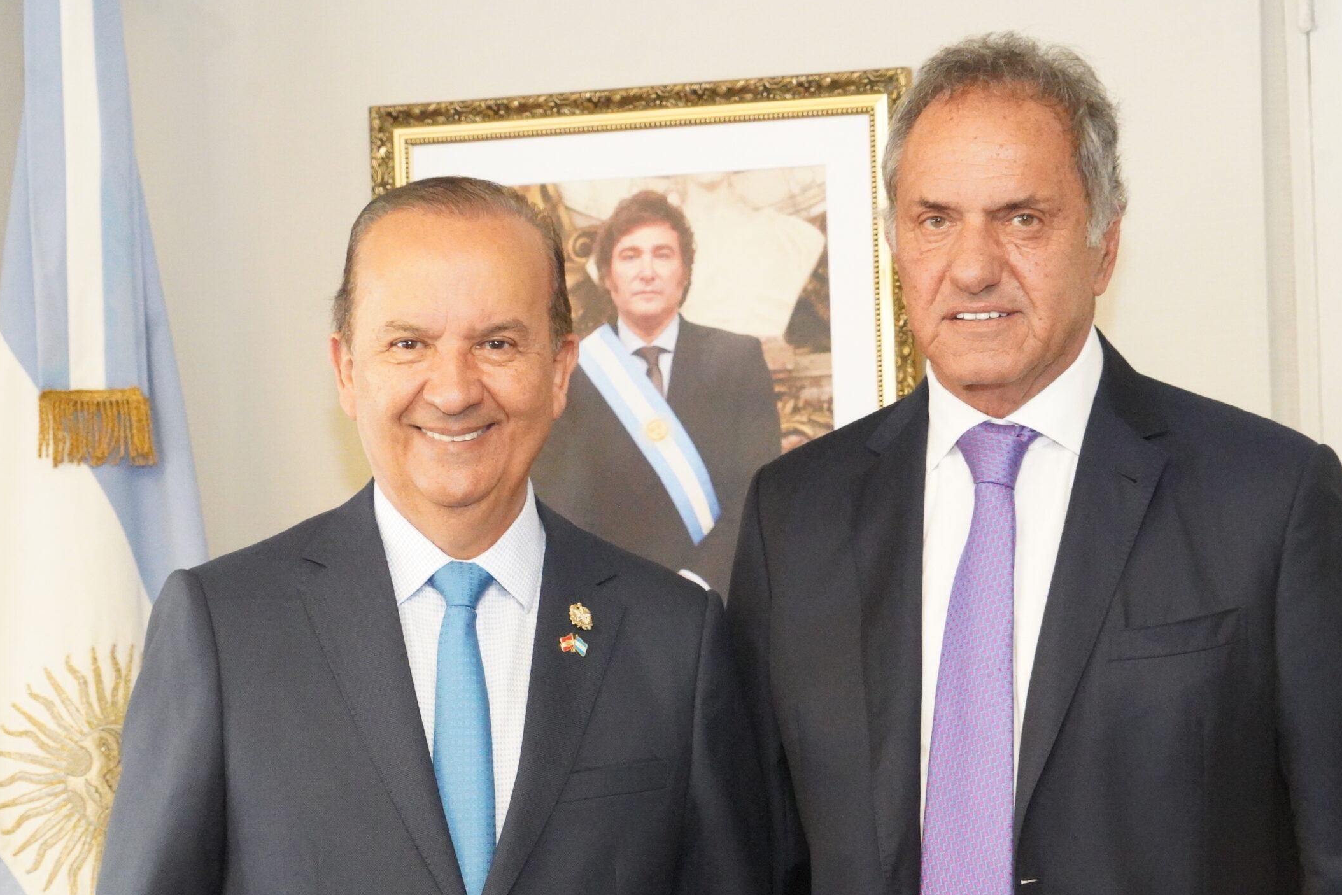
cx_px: 595
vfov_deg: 16.1
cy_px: 517
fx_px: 3169
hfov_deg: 23.9
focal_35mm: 85
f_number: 8
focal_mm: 70
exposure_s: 1/250
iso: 25600
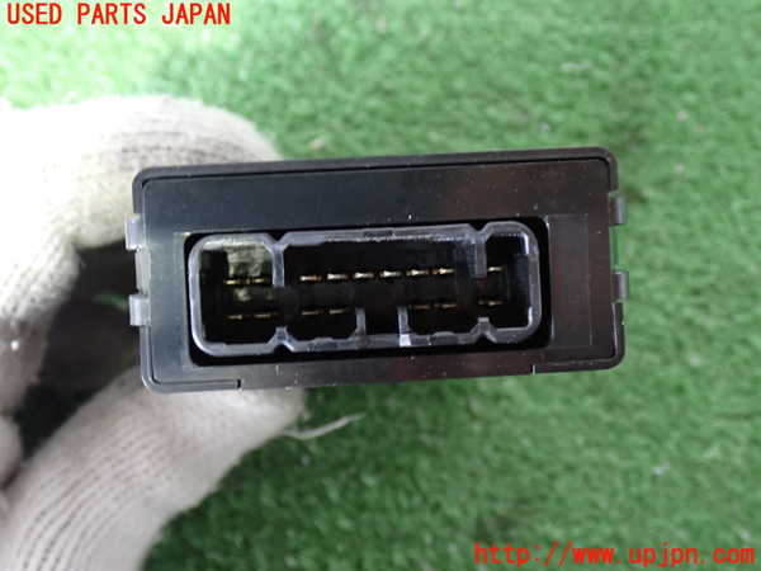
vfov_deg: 35.1
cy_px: 286
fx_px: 901
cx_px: 380
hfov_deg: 45.8
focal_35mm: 41
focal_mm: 7.31
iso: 1000
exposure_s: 1/10
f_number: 2.8
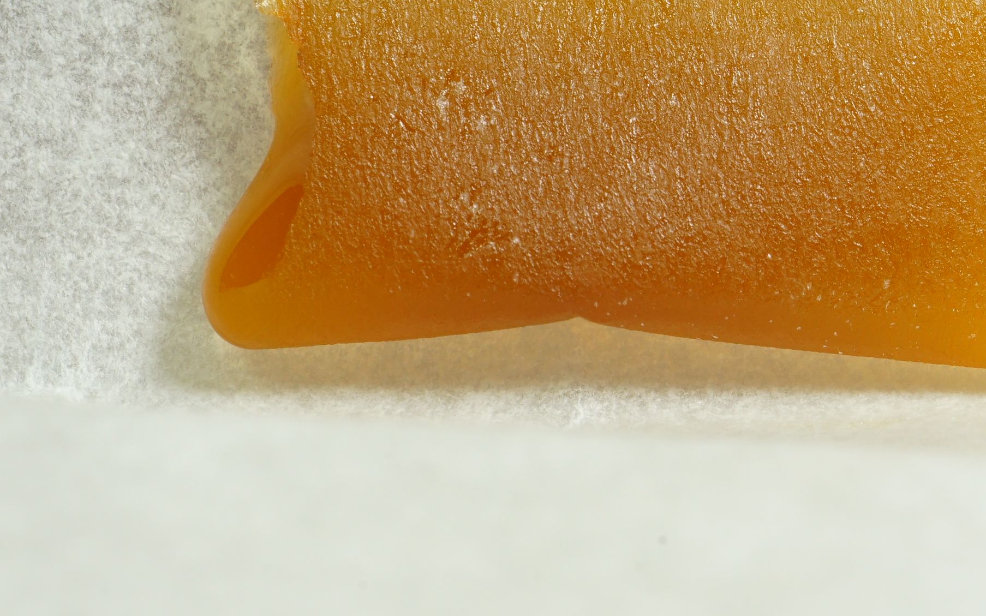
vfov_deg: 11.8
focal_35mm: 111
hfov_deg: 18.7
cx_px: 681
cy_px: 136
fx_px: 2982
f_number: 13
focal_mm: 50
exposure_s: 1/30
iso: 640
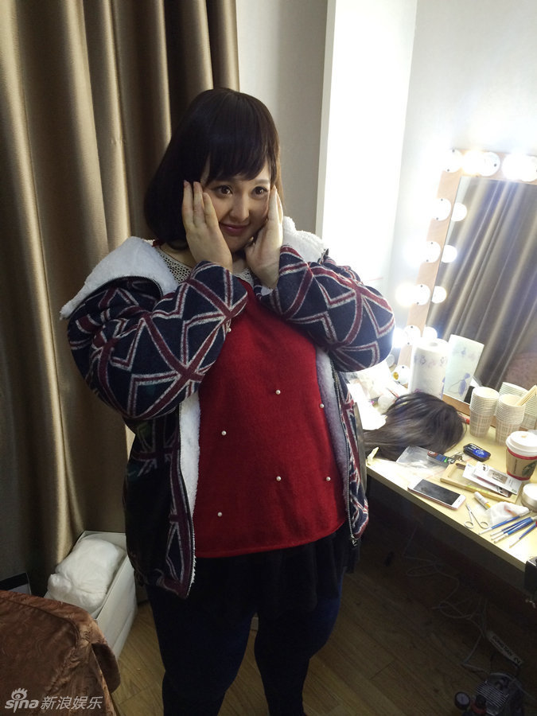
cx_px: 268
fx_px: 621
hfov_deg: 46.8
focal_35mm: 30
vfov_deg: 60.0
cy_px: 358
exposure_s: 1/30
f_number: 2.2
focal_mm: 4.12
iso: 100
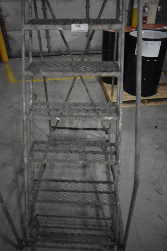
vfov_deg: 67.3
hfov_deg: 48.0
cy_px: 126
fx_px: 188
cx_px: 84
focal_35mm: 27
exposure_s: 1/125
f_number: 3.5
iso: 11400
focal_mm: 18
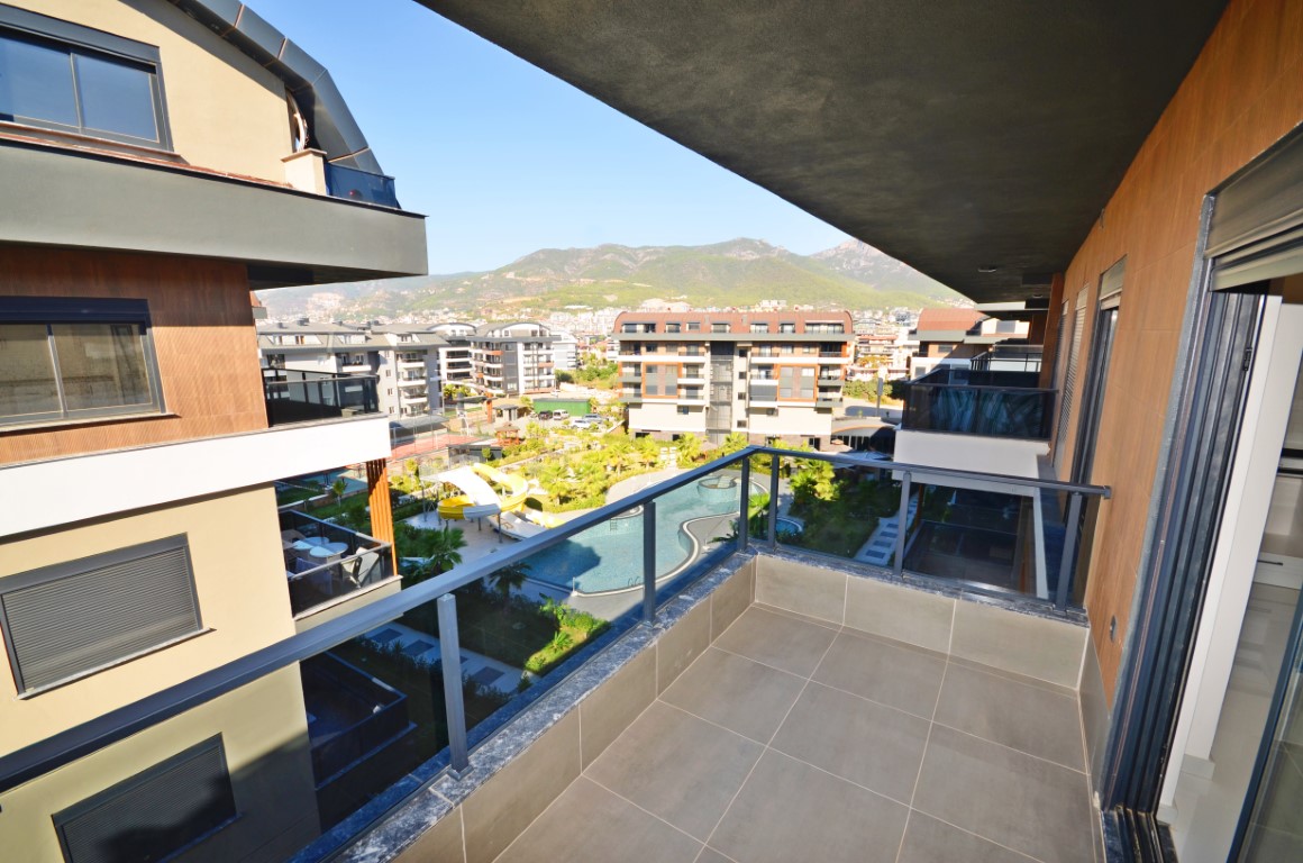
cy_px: 432
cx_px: 652
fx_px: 542
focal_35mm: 15
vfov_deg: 77.1
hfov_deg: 100.5
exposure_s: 1/200
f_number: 7.1
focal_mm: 10
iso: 100
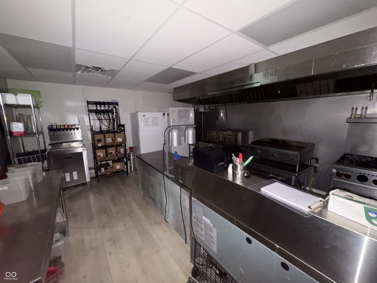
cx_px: 188
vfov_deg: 85.7
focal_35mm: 14
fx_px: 152
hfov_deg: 102.1
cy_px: 142
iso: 640
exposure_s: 1/16
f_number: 2.2
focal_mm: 2.22
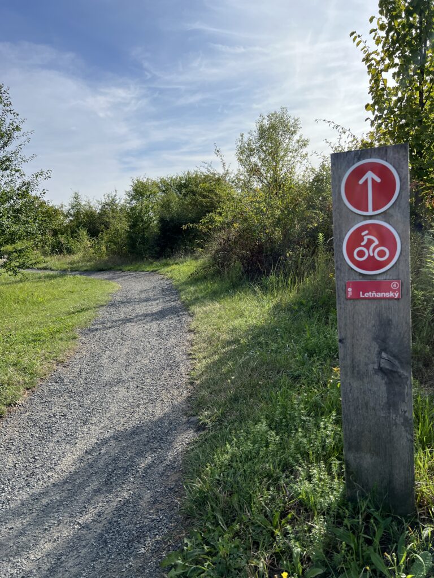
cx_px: 217
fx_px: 435
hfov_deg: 53.1
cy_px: 289
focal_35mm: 26
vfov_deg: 67.3
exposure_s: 1/4831
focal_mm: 5.7
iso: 50
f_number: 1.5
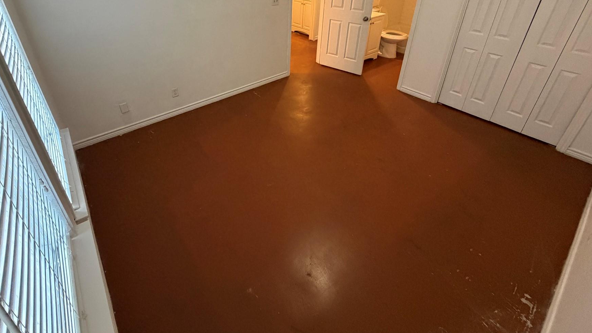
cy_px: 86
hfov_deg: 92.4
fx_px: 283
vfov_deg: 58.1
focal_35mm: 18
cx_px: 266
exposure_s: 1/60
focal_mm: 2.22
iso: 500
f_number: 2.2
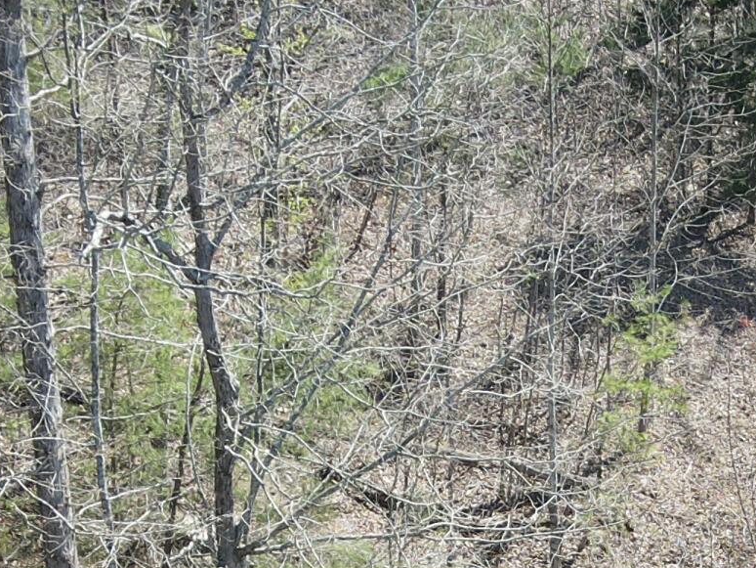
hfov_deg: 20.8
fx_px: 2032
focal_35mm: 93
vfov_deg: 14.9
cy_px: 816
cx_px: 626
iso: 100
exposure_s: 1/180
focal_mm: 4.5
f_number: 2.8
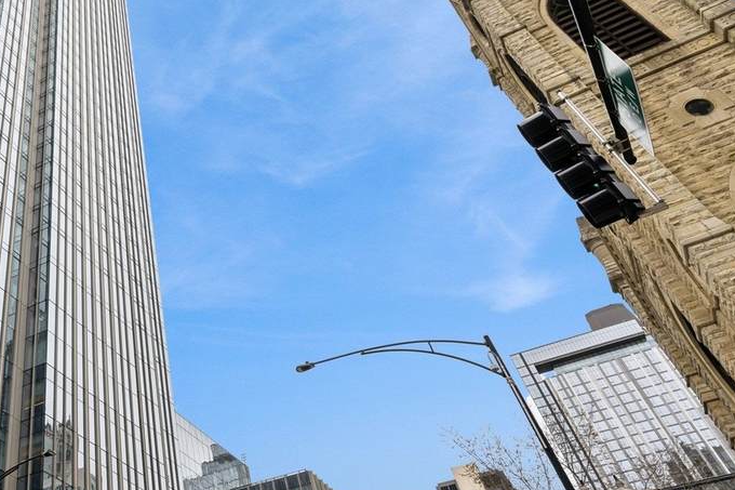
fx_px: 653
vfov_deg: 39.4
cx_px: 91
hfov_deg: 52.5
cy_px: 96
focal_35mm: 32
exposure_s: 1/250
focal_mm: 17
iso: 200
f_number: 9.5
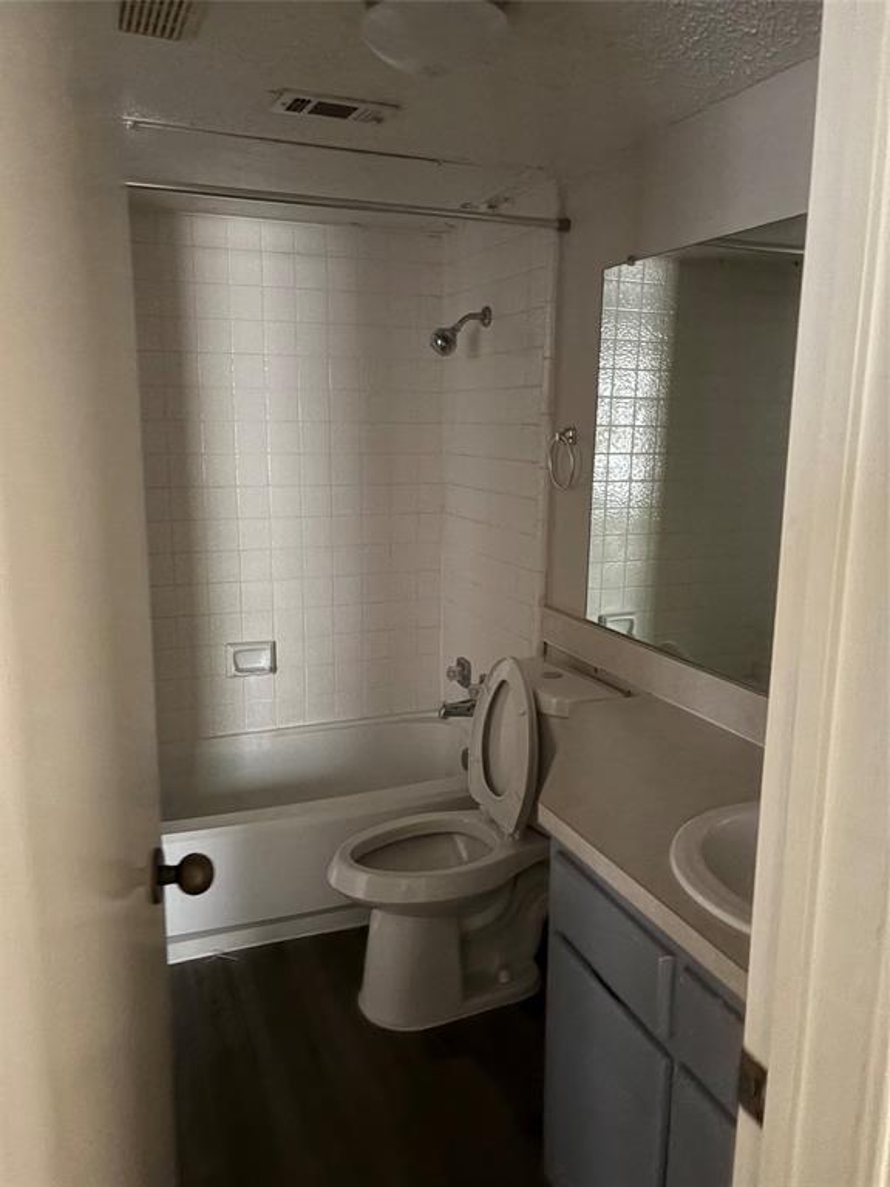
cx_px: 445
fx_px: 891
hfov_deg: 53.1
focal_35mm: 26
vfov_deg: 67.3
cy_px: 594
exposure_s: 1/18
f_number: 1.6
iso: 1000
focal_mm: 5.96
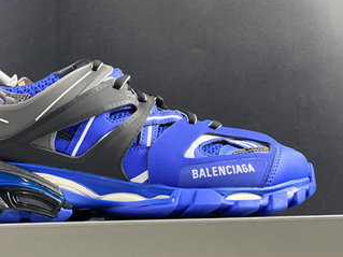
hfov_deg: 33.3
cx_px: 101
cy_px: 224
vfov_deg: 25.0
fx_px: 565
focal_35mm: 57
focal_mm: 4.25
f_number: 1.8
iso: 125
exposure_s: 1/64
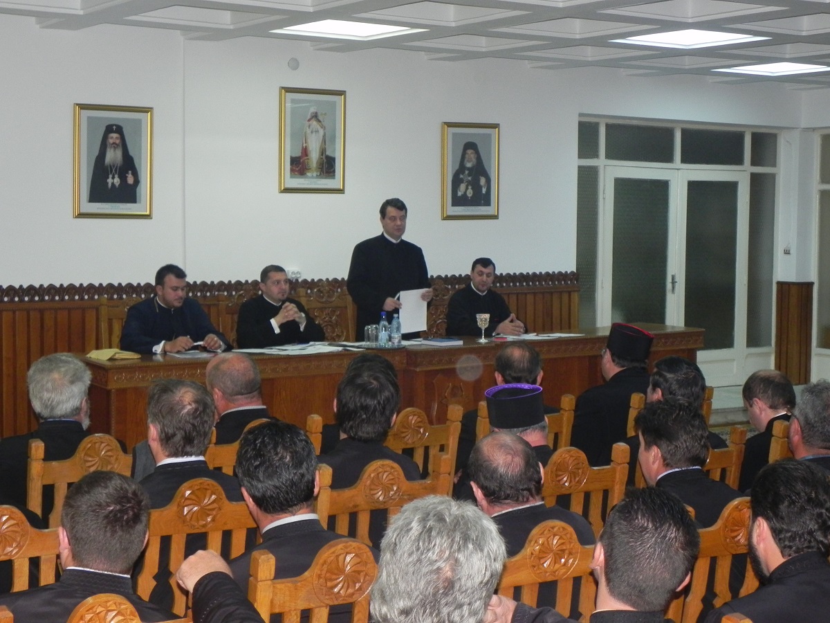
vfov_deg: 25.2
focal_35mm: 58
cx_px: 415
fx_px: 1391
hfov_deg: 33.2
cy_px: 312
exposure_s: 1/30
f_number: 3.5
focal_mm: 10.3
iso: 372
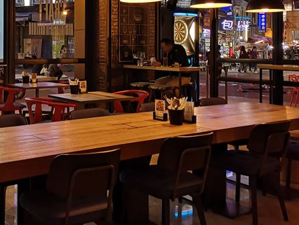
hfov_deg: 37.9
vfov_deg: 29.0
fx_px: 423
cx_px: 73
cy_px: 44
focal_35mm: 49
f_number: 1.8
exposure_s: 1/60
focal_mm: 3.95
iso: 200
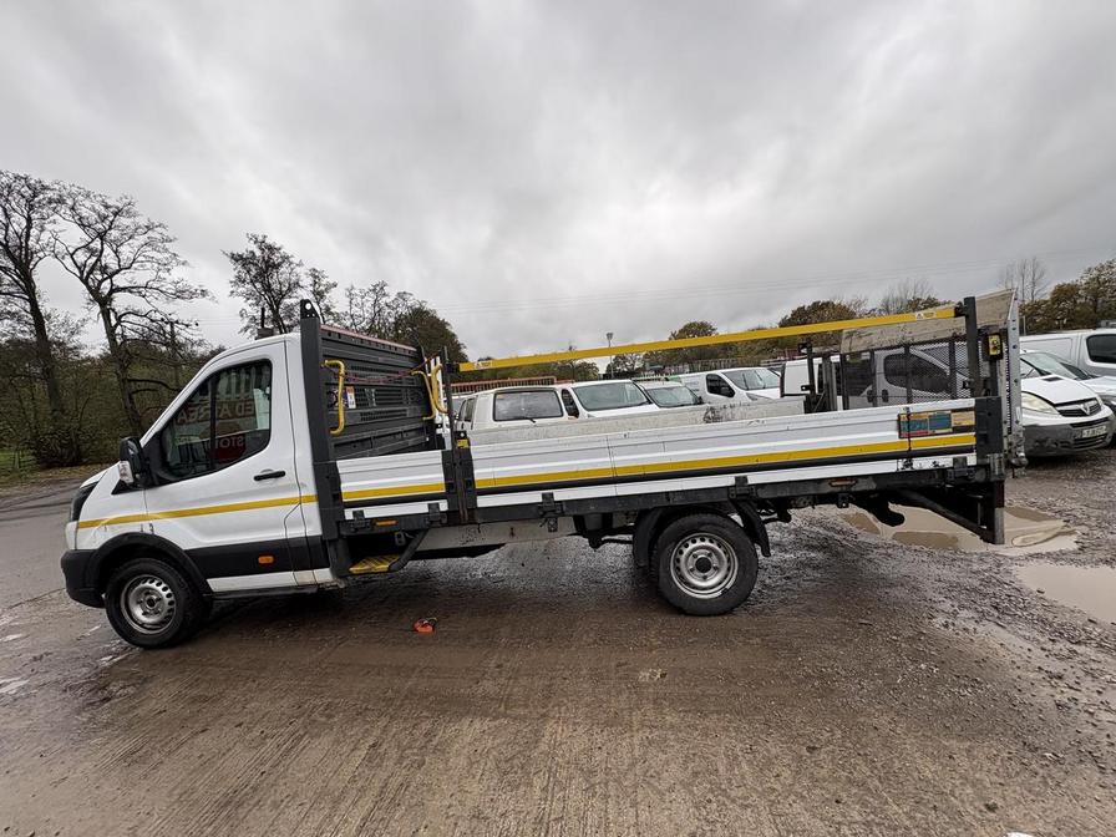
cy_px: 418
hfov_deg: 102.1
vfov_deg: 85.7
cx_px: 558
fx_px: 451
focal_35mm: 14
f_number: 2.2
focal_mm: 2.22
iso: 40
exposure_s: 1/335
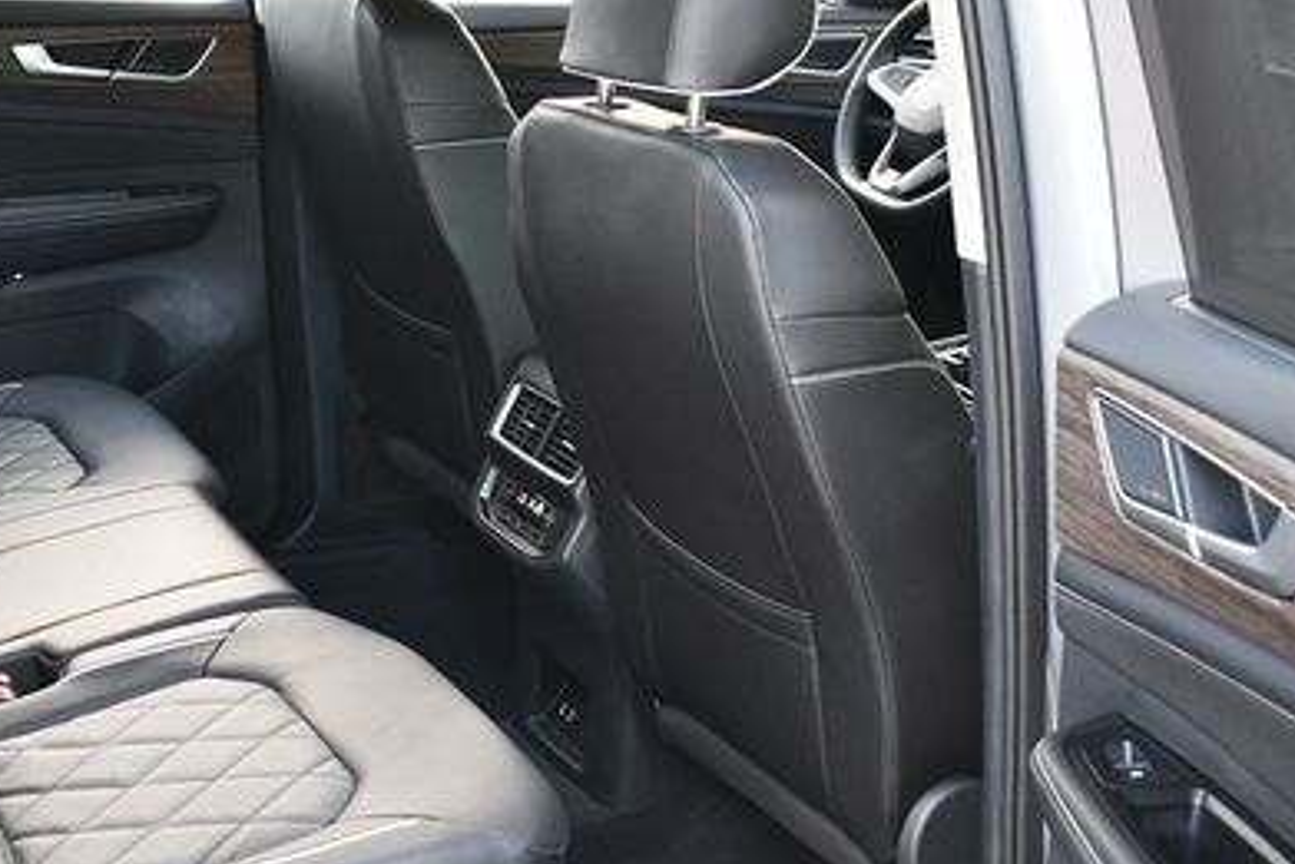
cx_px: 318
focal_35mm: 59
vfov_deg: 22.9
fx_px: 2123
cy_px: 573
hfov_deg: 33.2
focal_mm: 18
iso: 800
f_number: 3.5
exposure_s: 1/200
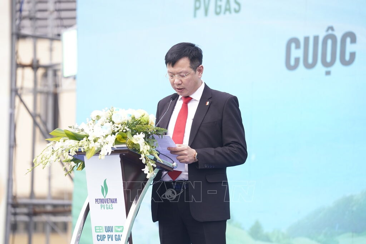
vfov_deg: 6.9
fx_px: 2033
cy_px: 122
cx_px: 183
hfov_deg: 10.3
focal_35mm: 200
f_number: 3.5
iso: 320
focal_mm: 200
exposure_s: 1/800
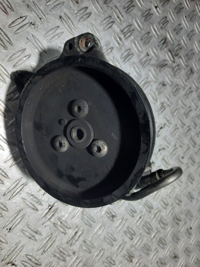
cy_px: 134
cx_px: 100
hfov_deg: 54.9
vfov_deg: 69.4
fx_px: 193
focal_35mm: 25
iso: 64
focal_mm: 4.6
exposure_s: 1/50
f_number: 2
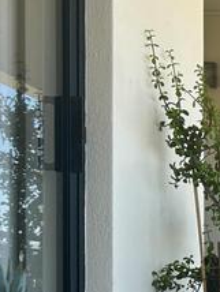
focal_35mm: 97
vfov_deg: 19.6
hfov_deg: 13.6
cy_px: 296
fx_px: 820
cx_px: 403
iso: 50
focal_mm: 5.7
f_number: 1.5
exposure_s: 1/544
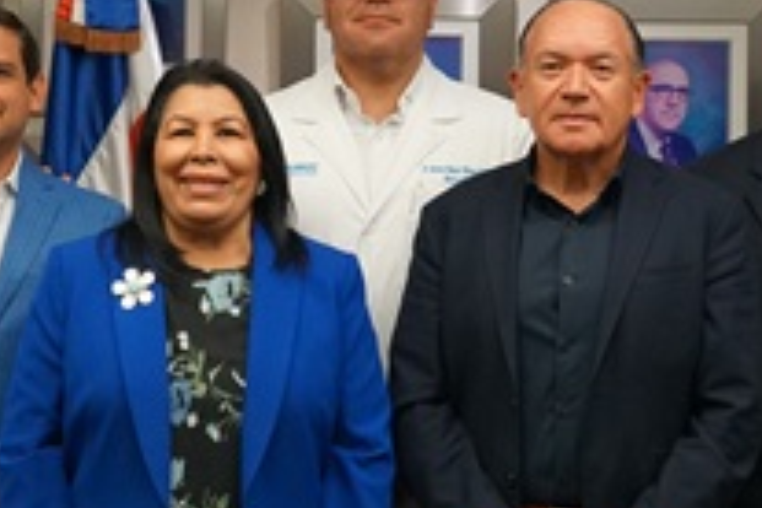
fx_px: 2122
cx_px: 328
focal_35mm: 100
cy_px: 280
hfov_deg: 20.3
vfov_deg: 13.7
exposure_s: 1/200
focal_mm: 21.6
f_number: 4
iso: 1600
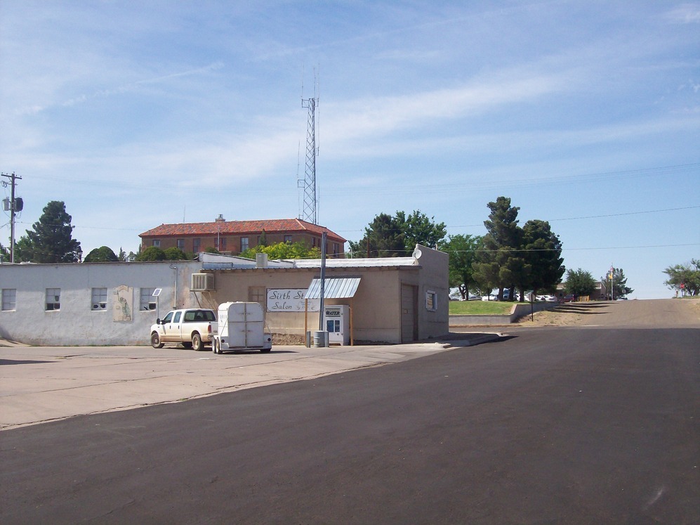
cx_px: 350
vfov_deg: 32.2
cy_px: 262
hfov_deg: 42.1
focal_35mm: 45
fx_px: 910
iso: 80
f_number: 5.4
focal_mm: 7.6
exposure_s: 1/613
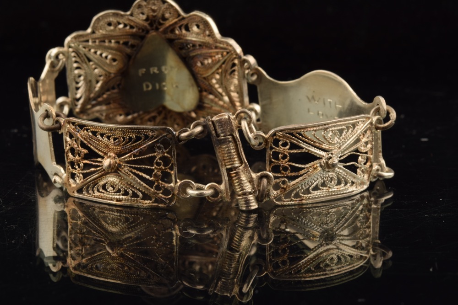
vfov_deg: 15.2
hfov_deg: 22.6
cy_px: 152
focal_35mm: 90
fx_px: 1145
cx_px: 229
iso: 100
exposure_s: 1/125
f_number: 22
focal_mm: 60
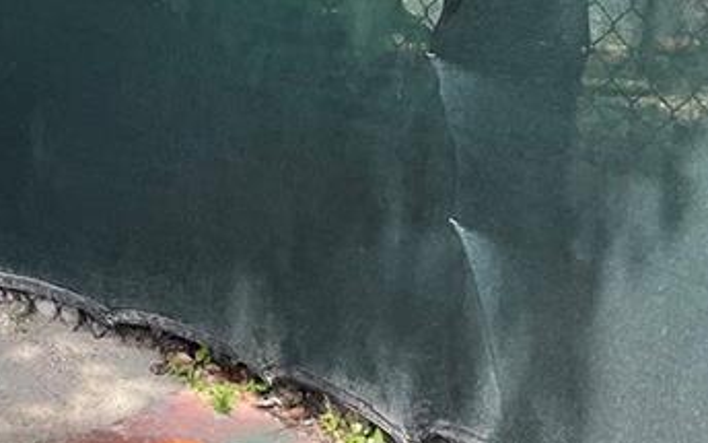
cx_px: 21
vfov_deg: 10.9
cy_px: -713
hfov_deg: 21.0
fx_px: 1852
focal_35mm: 96
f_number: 1.6
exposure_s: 1/1276
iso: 32
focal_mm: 4.2
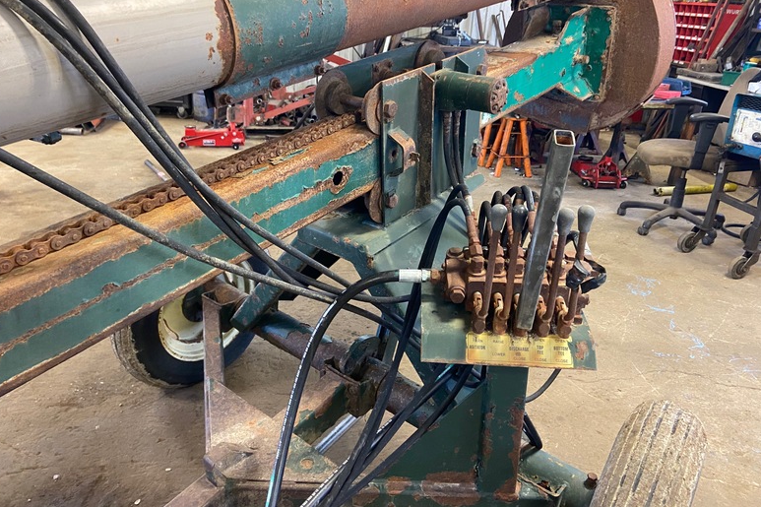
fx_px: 592
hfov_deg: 65.5
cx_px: 379
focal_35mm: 28
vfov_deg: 46.2
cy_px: 213
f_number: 1.8
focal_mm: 4.25
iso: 400
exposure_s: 1/60
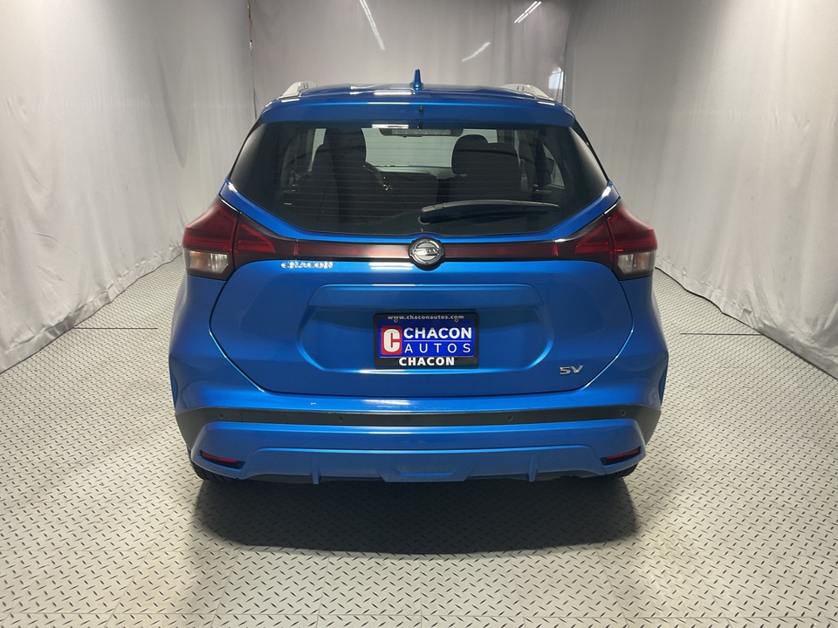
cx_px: 419
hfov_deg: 61.7
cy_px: 314
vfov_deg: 48.2
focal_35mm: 29
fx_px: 702
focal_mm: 3
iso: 40
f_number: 1.8
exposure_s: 1/50
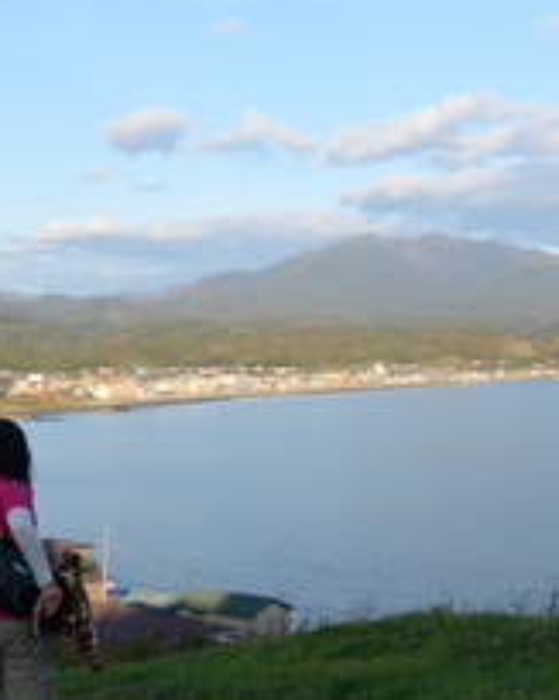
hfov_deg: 24.2
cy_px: 160
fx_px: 1283
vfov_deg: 29.9
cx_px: 456
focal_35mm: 62
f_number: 9
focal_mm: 18
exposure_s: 1/125
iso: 125
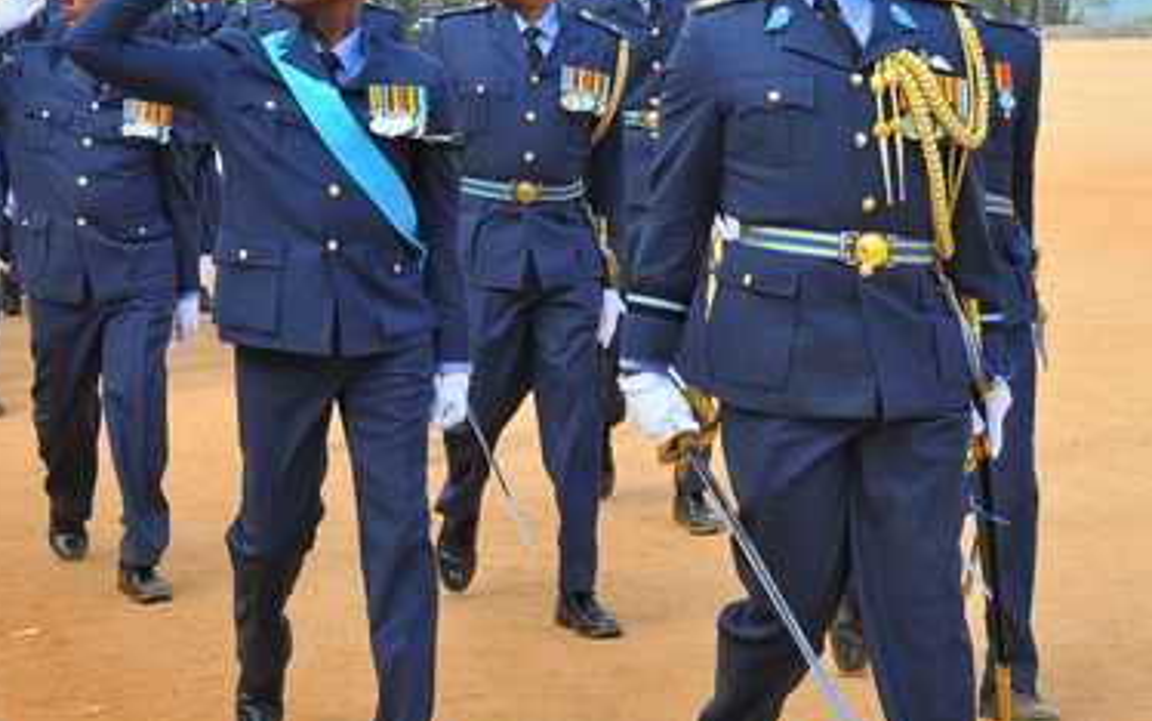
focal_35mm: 103
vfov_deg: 12.7
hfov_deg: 20.1
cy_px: 297
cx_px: 752
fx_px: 3235
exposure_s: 1/200
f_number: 10
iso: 200
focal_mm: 42
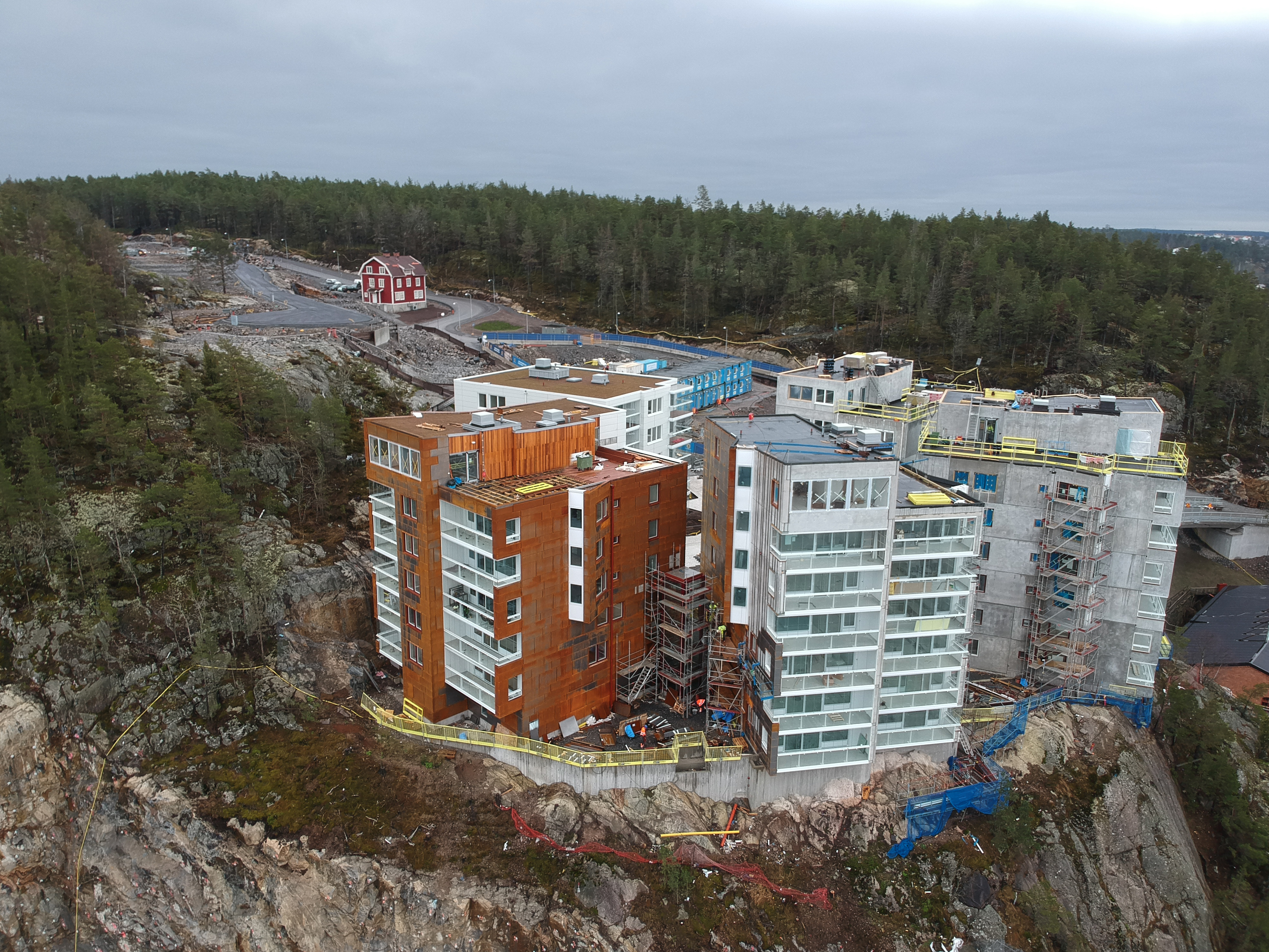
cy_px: 476
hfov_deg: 69.4
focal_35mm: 25
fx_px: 916
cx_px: 634
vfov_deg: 54.9
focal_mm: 4.49
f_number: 2.6
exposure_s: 1/40
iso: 100
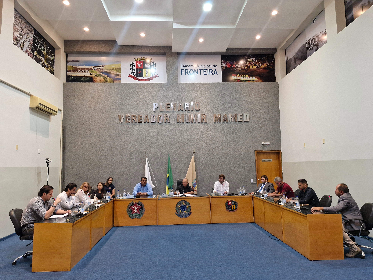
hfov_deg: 73.9
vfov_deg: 58.9
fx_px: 248
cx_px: 186
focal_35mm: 23
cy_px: 140
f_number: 1.8
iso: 640
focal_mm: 5.54
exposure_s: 1/120
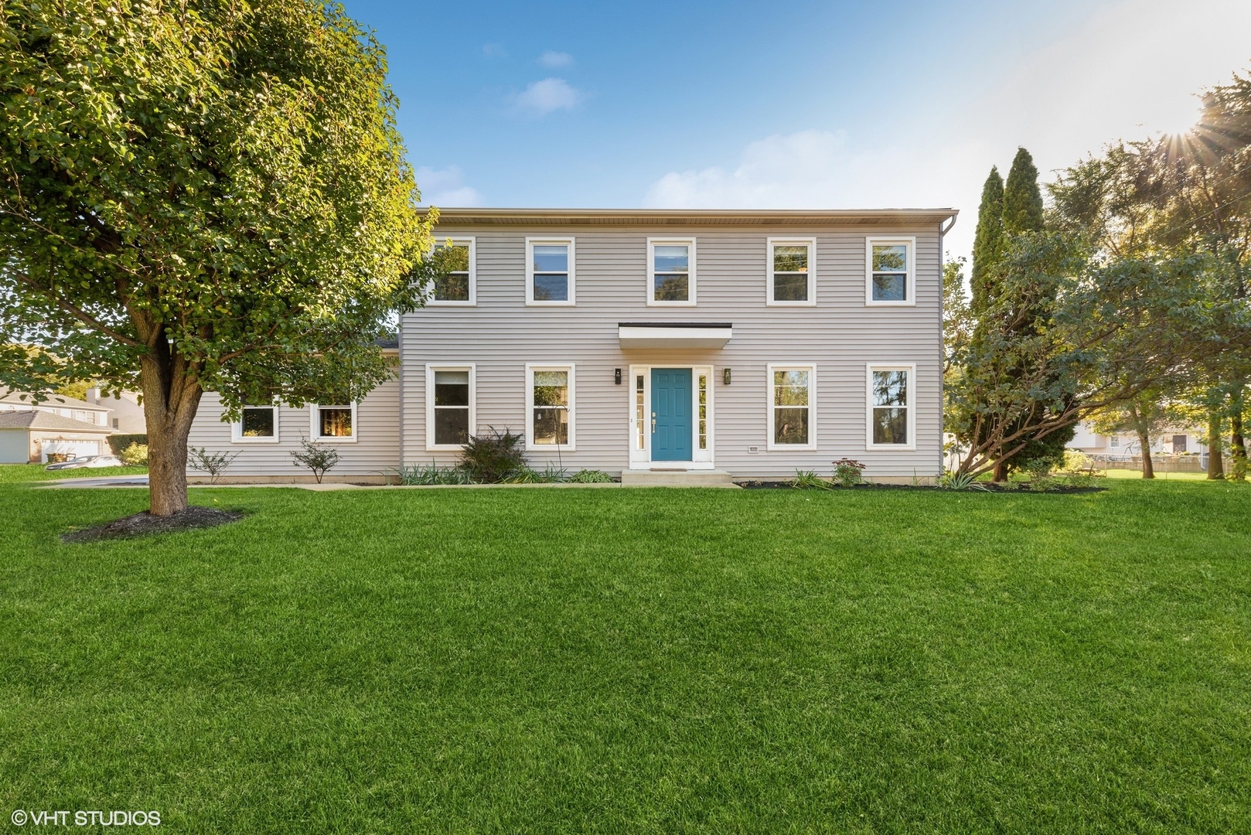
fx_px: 452
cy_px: 418
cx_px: 626
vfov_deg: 85.5
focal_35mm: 13
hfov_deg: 108.3
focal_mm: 13
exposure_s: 1/100
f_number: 9
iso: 200
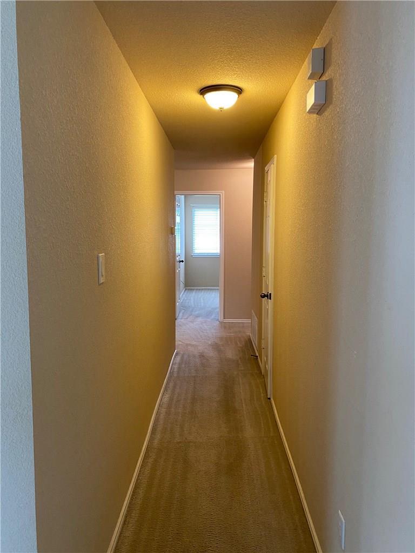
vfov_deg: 67.3
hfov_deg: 53.1
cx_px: 208
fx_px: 416
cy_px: 276
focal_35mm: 26
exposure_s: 1/60
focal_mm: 4.25
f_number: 1.8
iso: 160
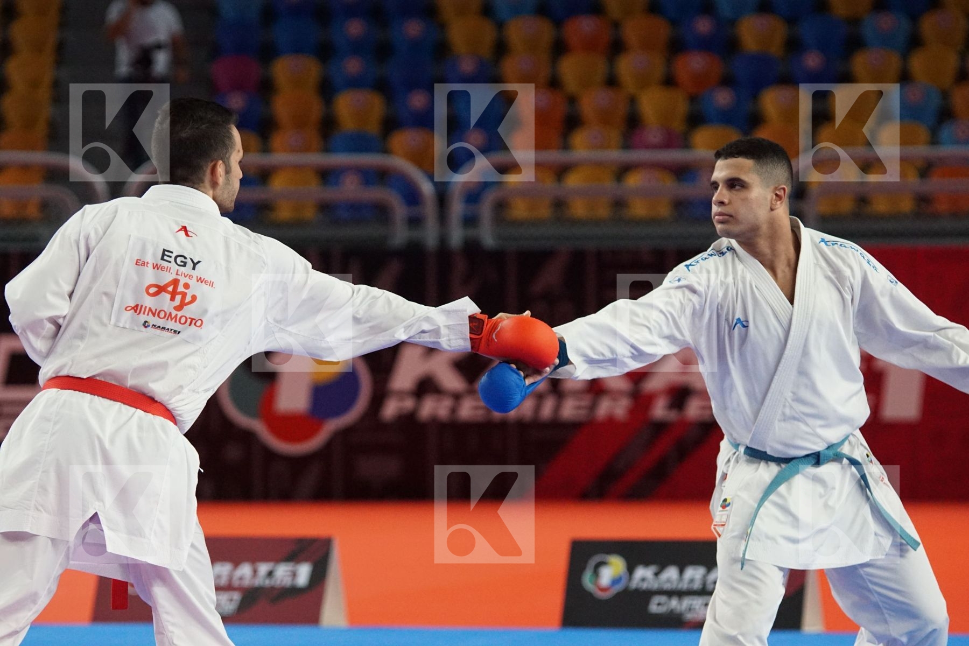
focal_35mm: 202
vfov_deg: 6.8
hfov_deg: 10.2
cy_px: 323
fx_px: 5450
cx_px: 484
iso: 3200
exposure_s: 1/2000
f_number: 2.8
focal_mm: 135
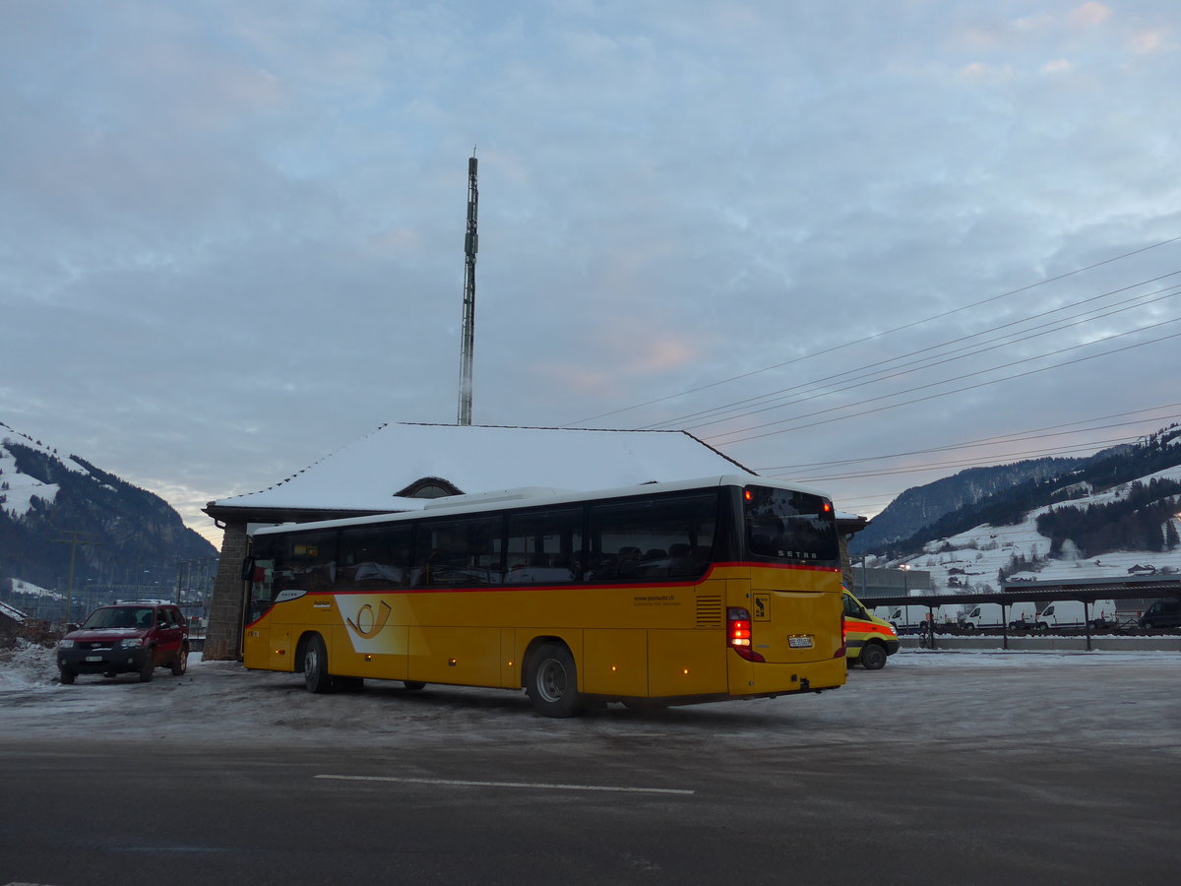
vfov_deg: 48.2
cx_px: 590
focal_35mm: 29
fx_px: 989
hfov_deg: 61.7
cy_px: 443
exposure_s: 1/100
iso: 80
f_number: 2.5
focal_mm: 6
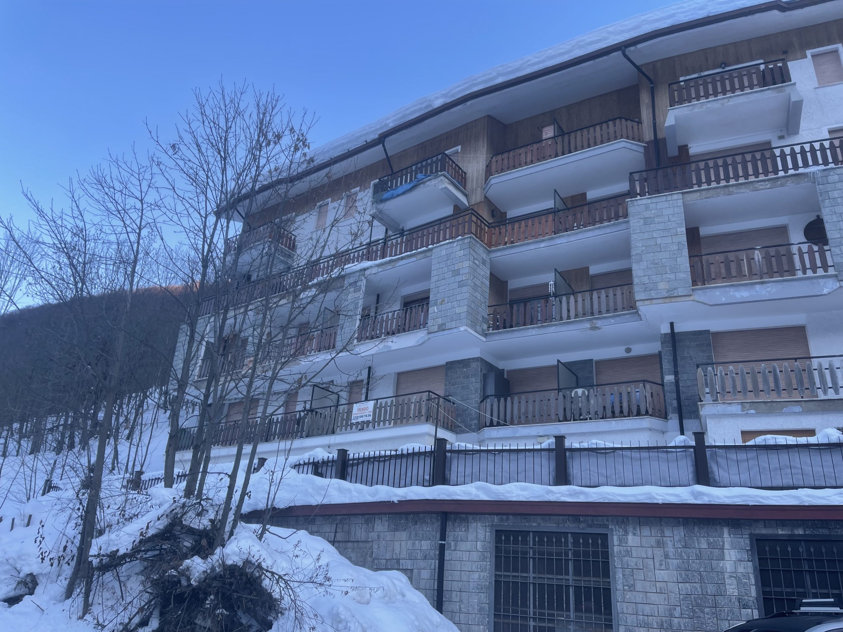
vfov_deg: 54.9
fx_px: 609
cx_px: 422
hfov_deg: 69.4
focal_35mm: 25
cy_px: 316
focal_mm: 5.1
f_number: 1.6
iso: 32
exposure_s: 1/336
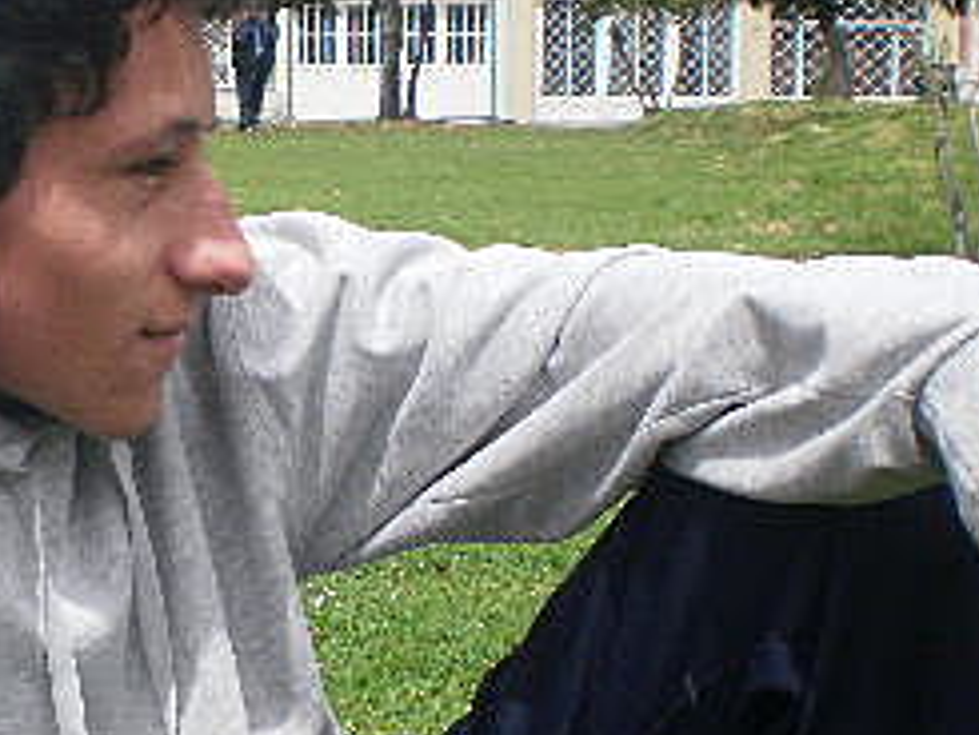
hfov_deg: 20.4
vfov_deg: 15.7
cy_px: 499
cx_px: 84
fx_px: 2660
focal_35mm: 94
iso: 100
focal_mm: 6.3
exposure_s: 1/640
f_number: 4.6
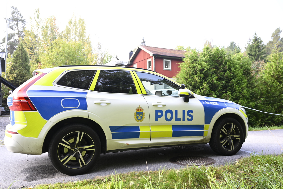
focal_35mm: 32
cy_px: 94
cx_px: 142
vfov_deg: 41.1
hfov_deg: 58.7
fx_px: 251
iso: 800
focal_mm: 32
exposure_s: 1/500
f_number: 3.5
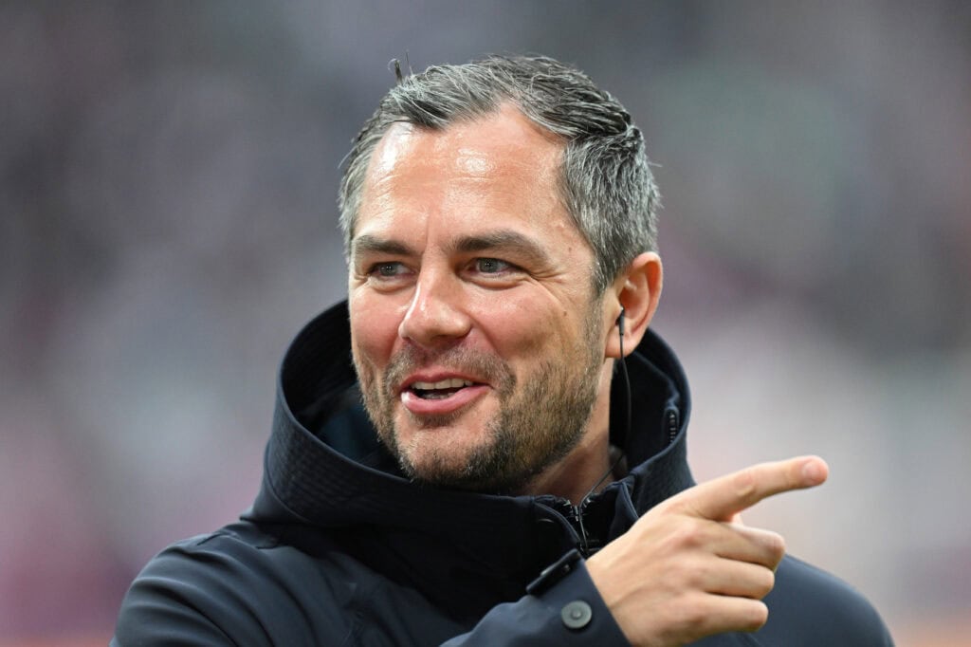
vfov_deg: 2.3
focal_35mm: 600
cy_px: 324
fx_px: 16177
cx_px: 486
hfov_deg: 3.4
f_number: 2.8
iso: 1800
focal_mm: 400
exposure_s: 1/1600
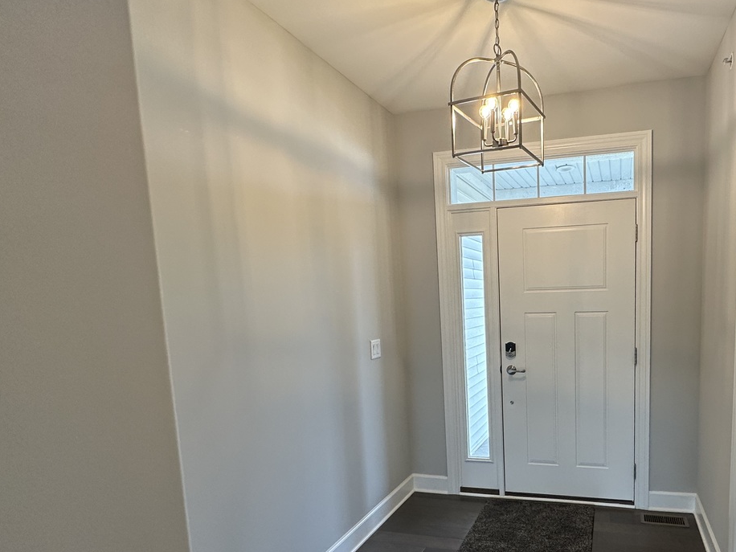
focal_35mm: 22
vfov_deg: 60.1
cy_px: 352
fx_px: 468
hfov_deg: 73.6
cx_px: 503
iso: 125
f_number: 2.2
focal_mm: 2.22
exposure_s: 1/120
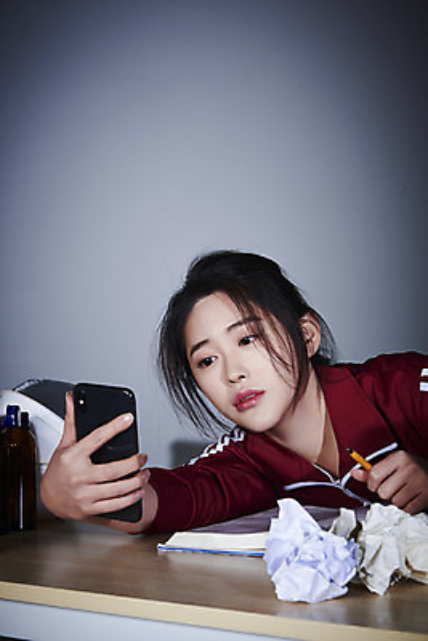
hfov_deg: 19.5
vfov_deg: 28.8
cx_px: 214
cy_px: 320
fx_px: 1247
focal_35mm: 70
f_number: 16
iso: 100
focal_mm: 70
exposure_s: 1/125
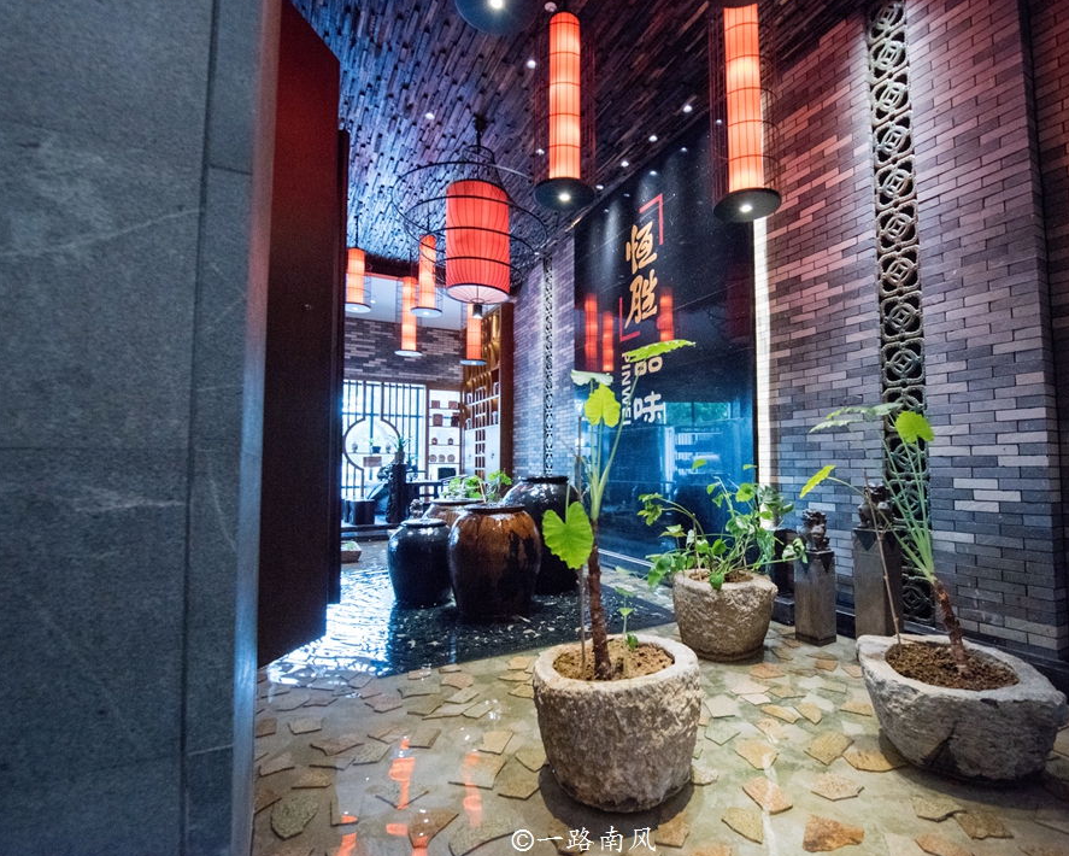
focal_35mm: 16
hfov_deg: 92.8
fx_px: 506
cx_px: 586
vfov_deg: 80.4
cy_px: 429
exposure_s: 1/100
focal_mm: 14
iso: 2500
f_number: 4.5
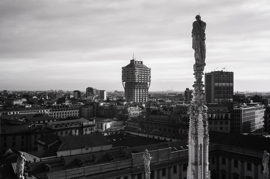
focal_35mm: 36
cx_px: 135
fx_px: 270
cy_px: 90
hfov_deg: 53.2
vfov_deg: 36.8
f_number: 14
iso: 400
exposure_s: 1/13
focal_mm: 24
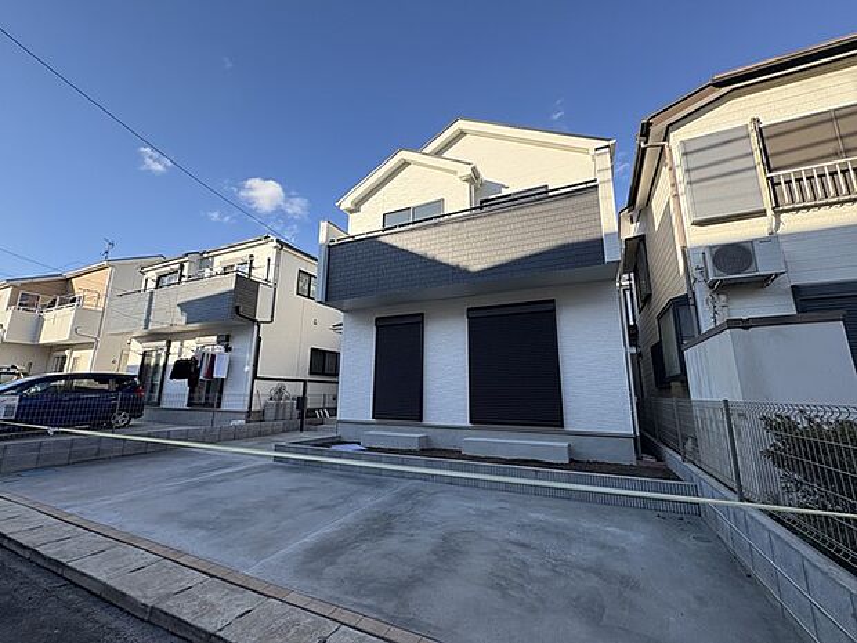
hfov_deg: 102.1
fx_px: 347
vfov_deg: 85.7
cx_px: 428
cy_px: 322
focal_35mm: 14
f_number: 2.2
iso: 50
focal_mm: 2.22
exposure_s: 1/636
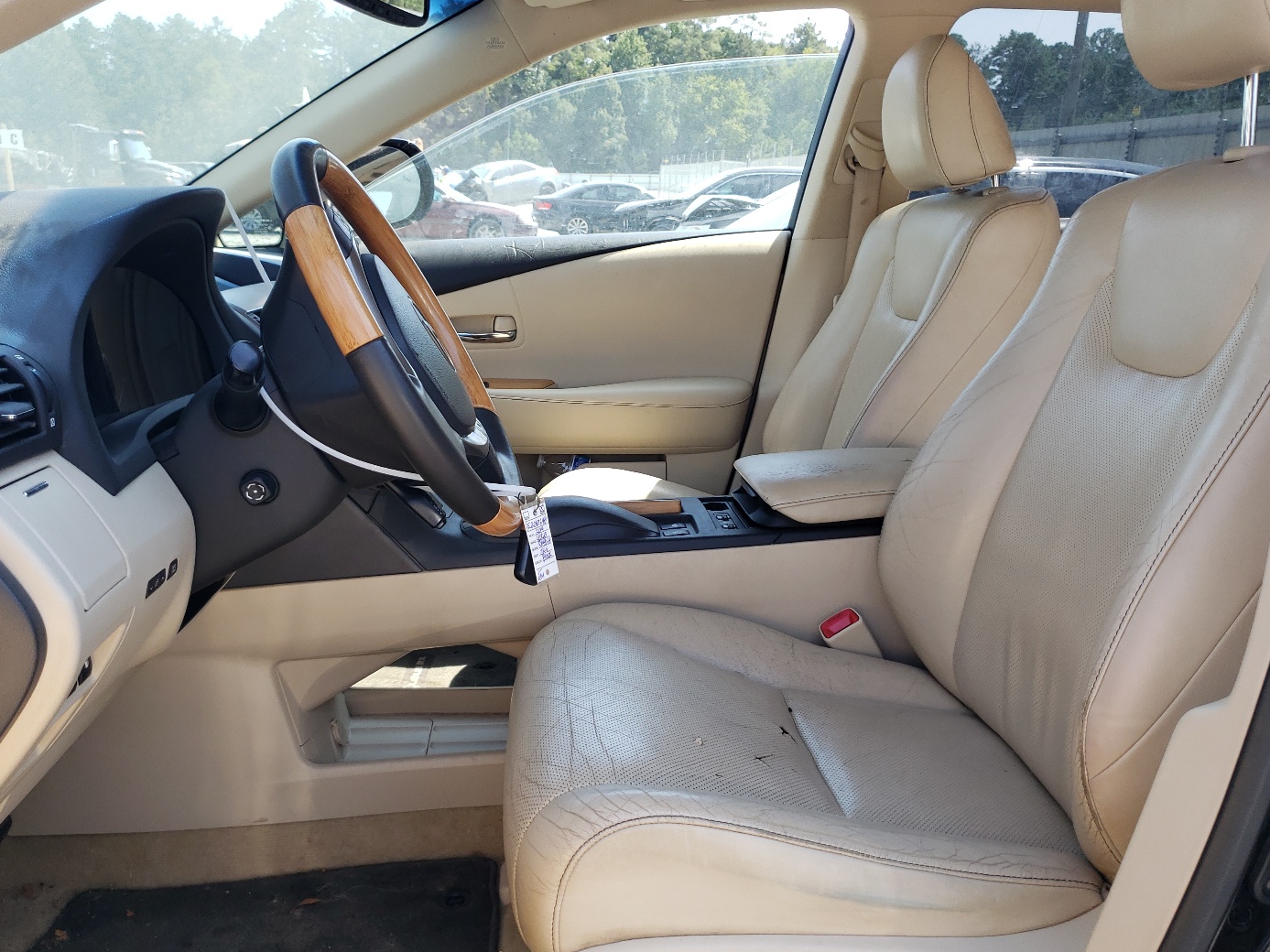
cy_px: 501
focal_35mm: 30
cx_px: 595
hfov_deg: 59.9
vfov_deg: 46.8
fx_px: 1101
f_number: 1.5
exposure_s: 1/556
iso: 50
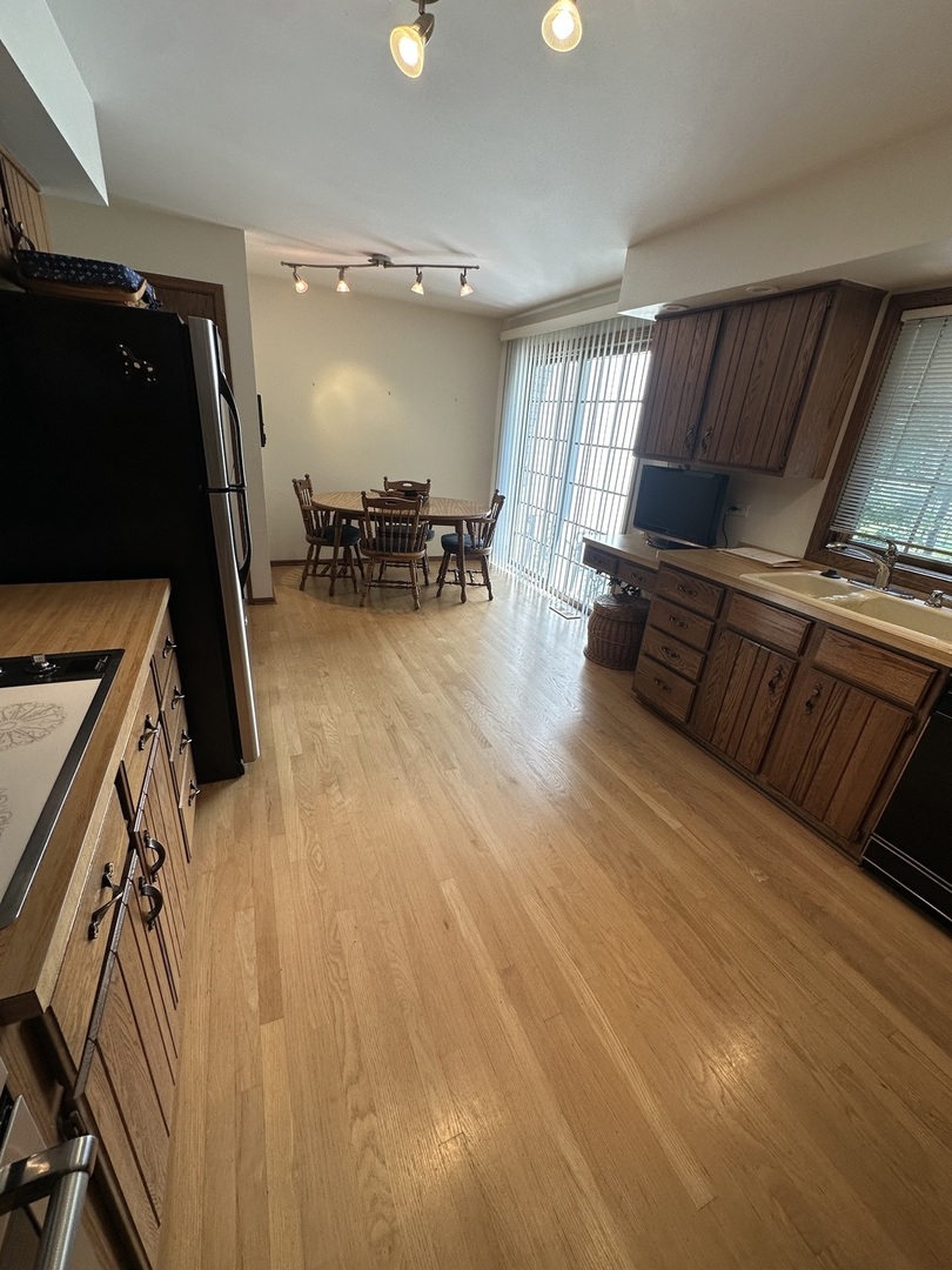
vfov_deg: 102.1
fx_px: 513
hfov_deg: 85.7
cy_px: 635
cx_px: 476
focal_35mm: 14
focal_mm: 2.22
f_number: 2.2
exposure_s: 1/120
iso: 50
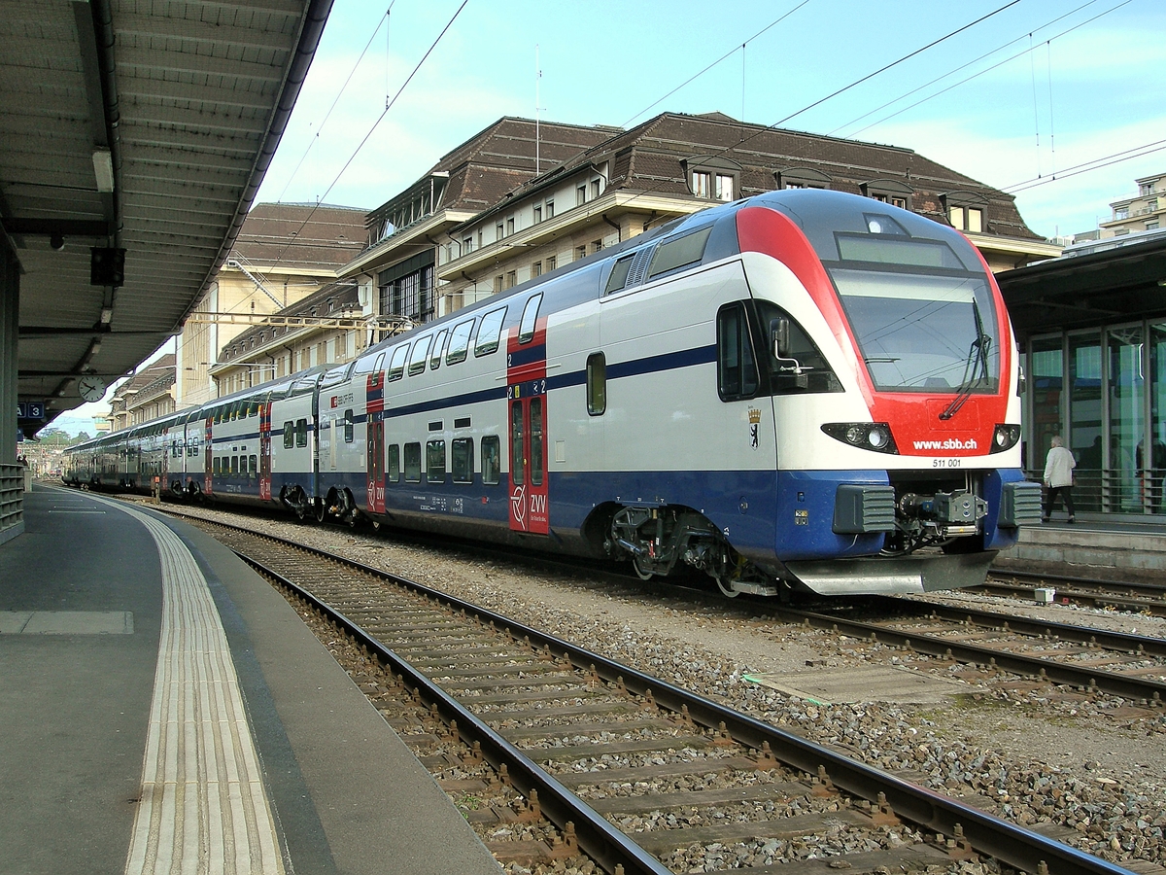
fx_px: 1280
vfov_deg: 37.7
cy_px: 438
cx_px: 583
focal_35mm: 38
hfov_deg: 49.0
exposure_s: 1/166
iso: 50
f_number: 4.8
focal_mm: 7.8
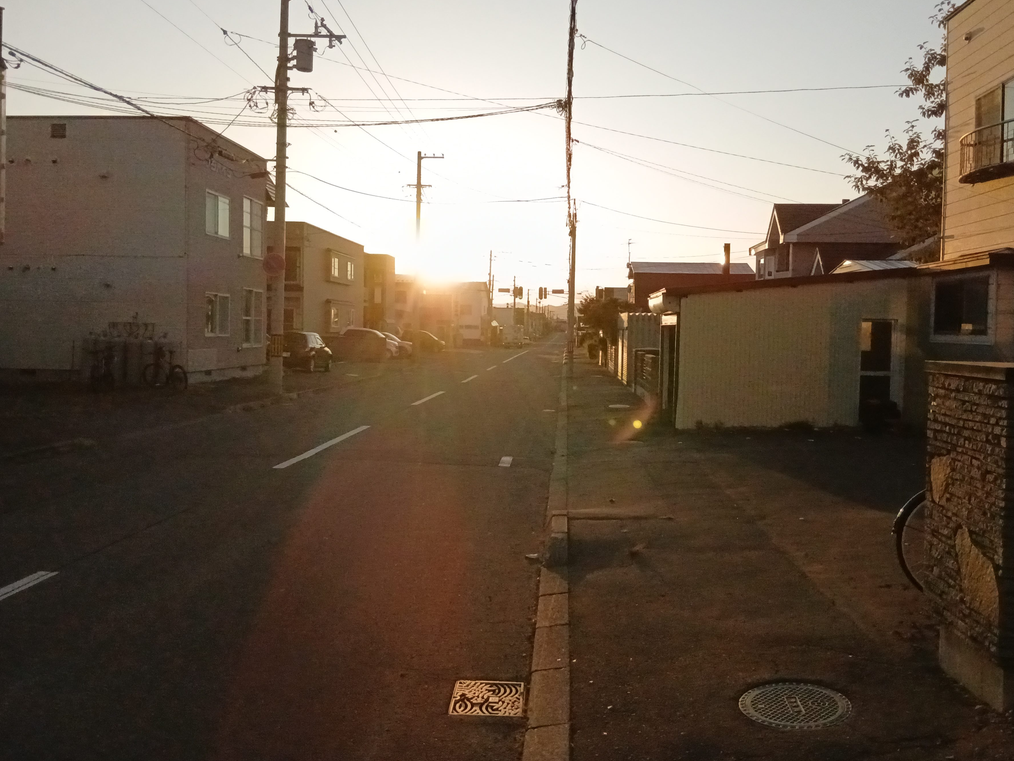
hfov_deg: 59.9
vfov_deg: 46.8
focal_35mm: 30
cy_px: 352
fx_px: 879
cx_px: 534
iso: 800
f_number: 1.8
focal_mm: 3.86
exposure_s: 1/8000
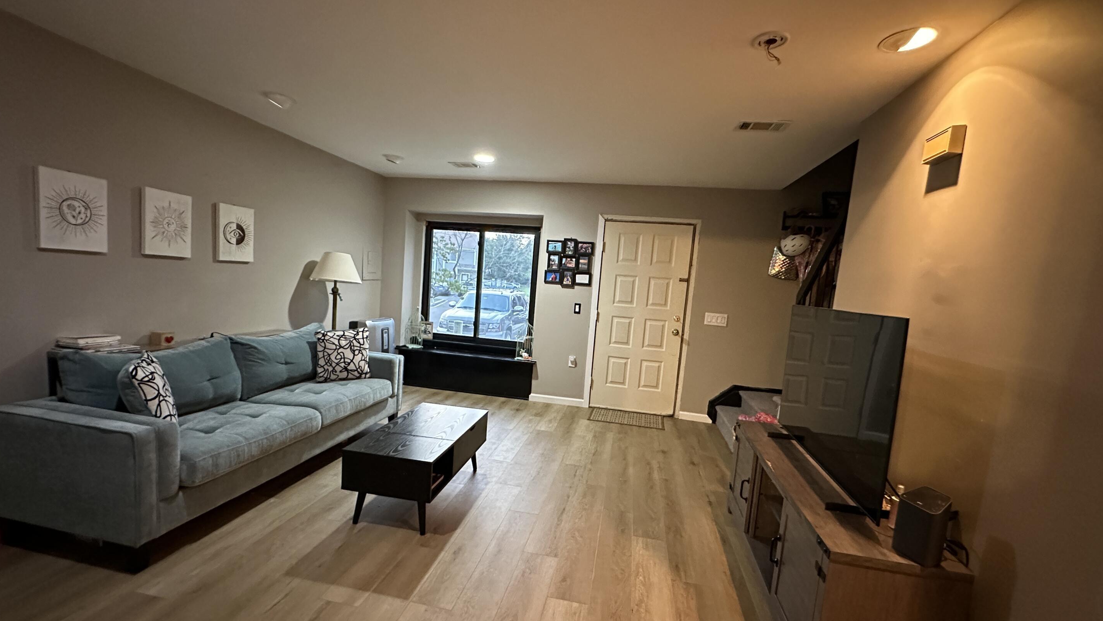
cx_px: 543
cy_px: 335
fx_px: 468
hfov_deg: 99.4
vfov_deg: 67.0
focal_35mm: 16
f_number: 2.2
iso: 1250
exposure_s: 1/60
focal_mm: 2.22
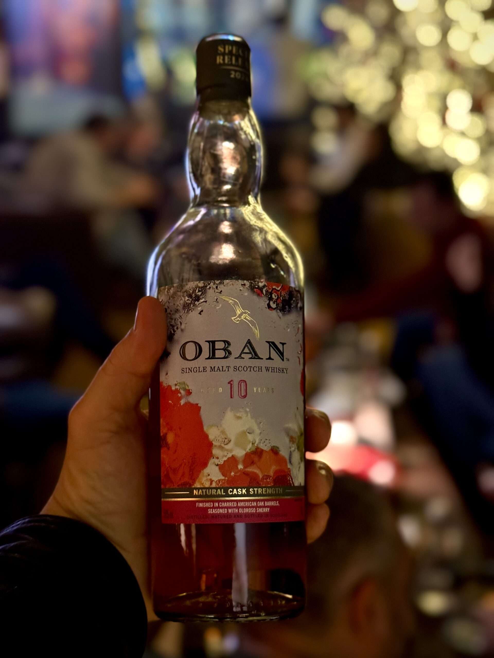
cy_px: 329
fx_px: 913
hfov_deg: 30.3
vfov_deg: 39.7
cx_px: 247
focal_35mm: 48
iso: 400
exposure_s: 1/33
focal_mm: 6.76
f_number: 1.78
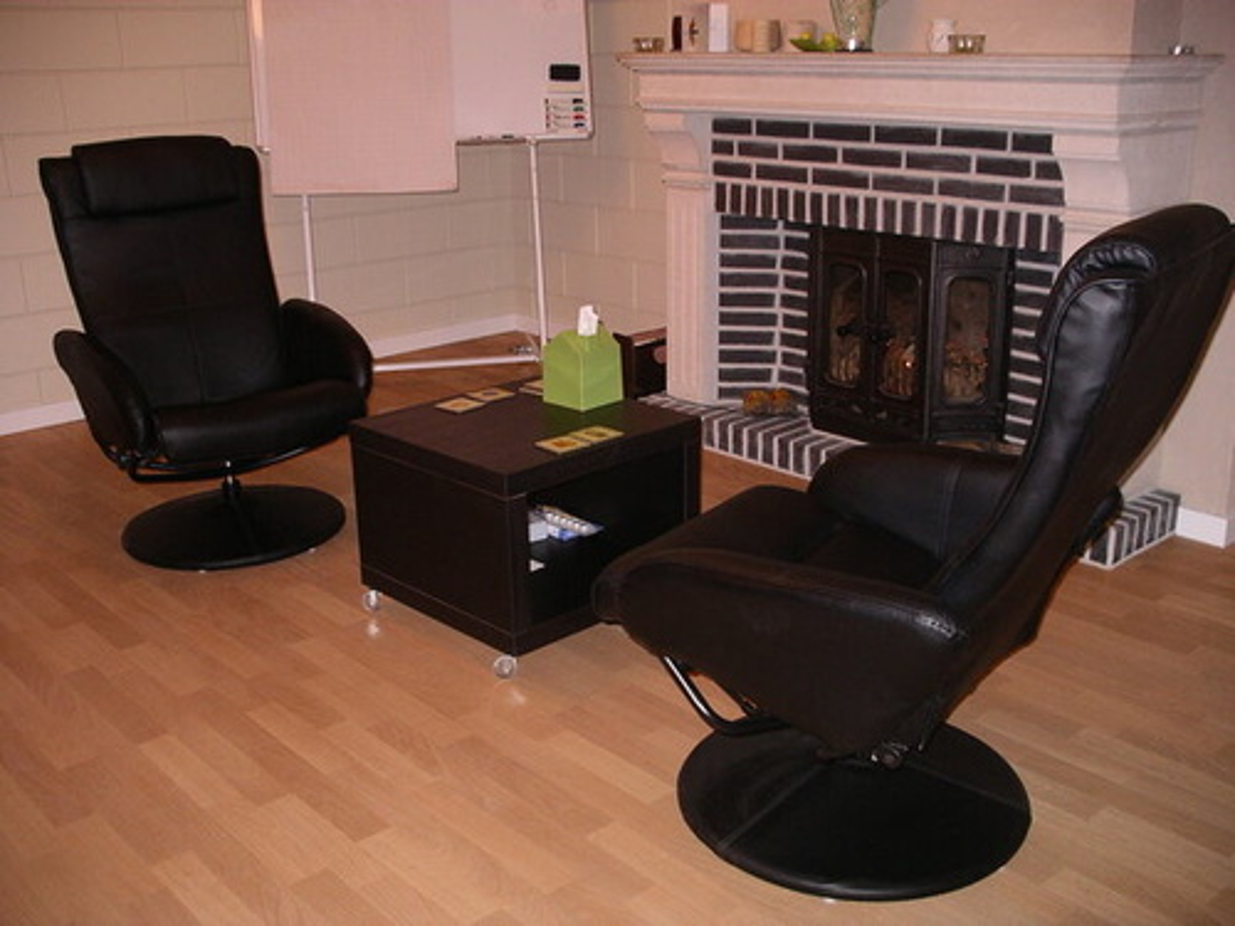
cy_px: 463
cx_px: 618
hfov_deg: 50.1
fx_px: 1320
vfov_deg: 38.7
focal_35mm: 37
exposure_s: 1/40
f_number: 2.8
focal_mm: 7.8
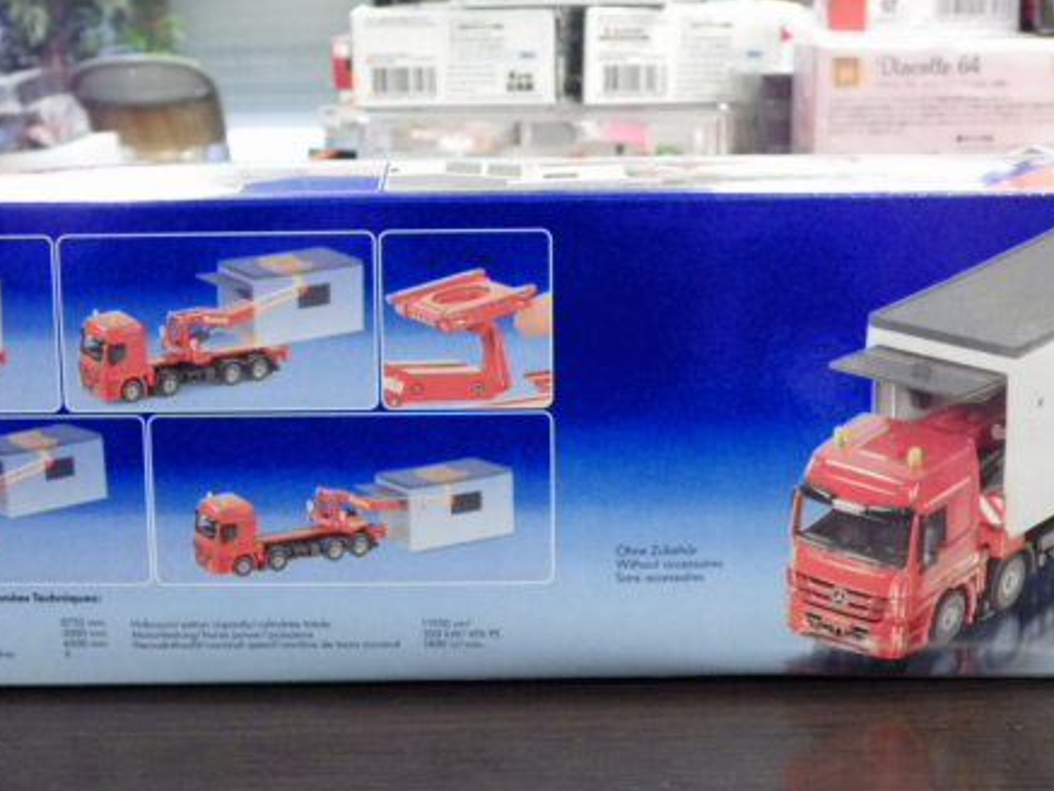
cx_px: 465
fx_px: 1827
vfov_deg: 24.4
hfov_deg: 32.1
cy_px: 405
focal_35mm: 60
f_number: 3.6
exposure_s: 1/30
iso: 800
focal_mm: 7.4
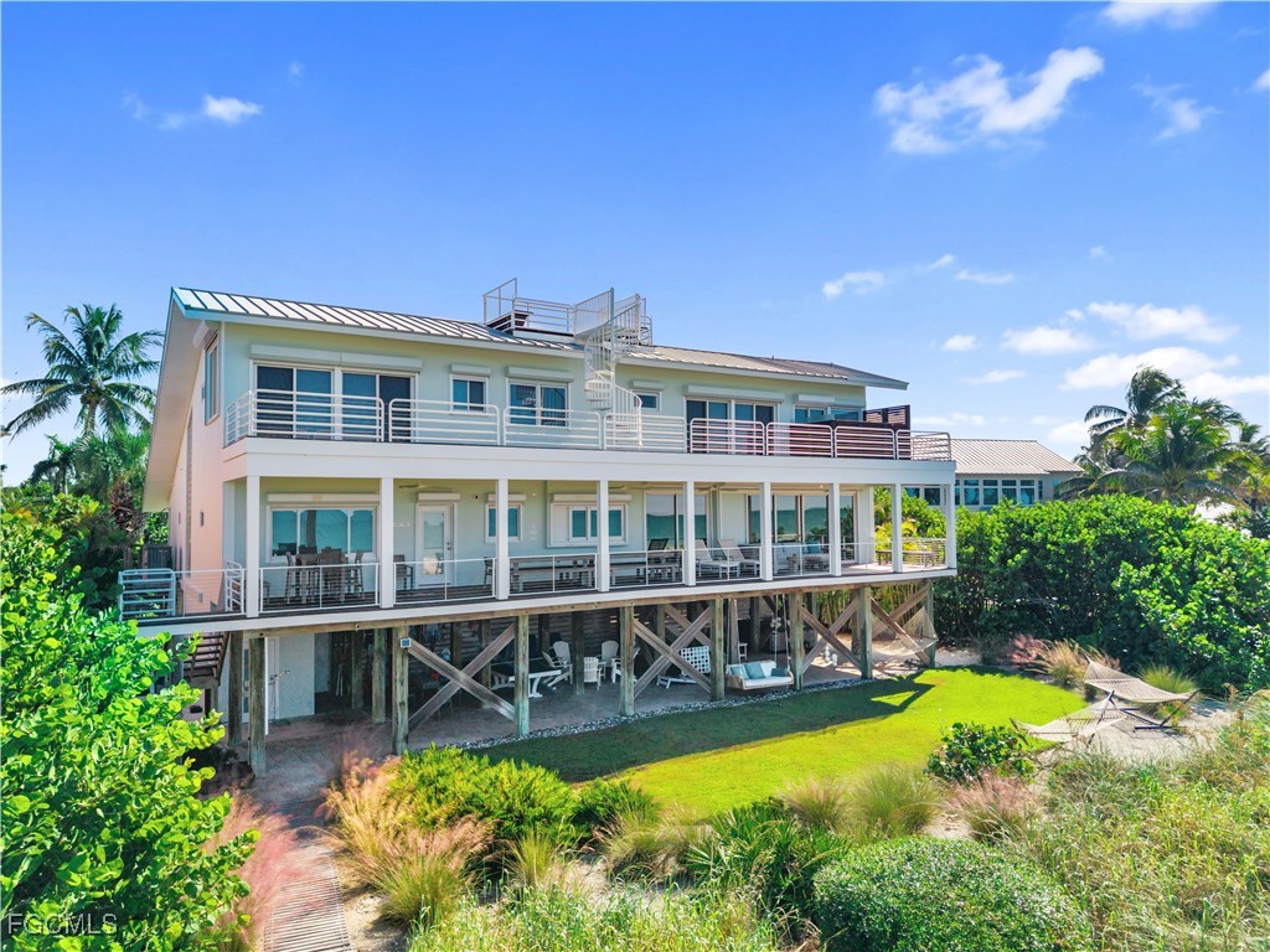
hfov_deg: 71.6
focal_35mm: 24
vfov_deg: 56.8
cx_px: 635
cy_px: 476
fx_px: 881
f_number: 1.8
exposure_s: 1/400
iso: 100
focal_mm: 8.67
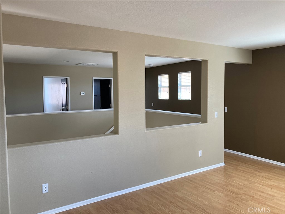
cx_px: 142
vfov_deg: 49.7
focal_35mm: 28
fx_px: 231
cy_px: 107
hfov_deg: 63.4
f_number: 1.8
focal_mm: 3.99
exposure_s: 1/99
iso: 80
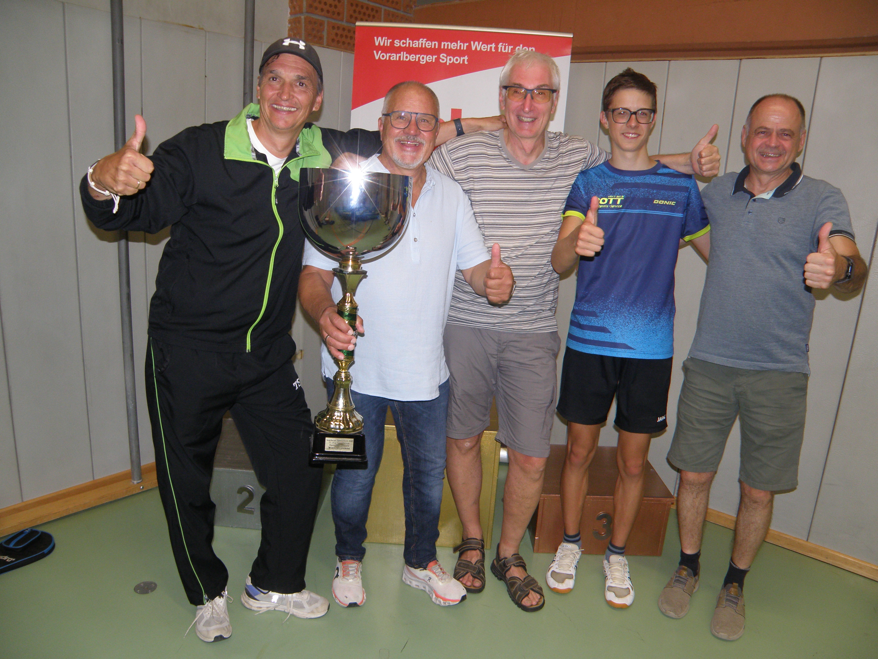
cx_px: 439
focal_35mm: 26
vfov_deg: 53.1
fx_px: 659
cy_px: 330
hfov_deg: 67.3
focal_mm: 4.6
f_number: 2.8
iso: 100
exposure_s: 1/30
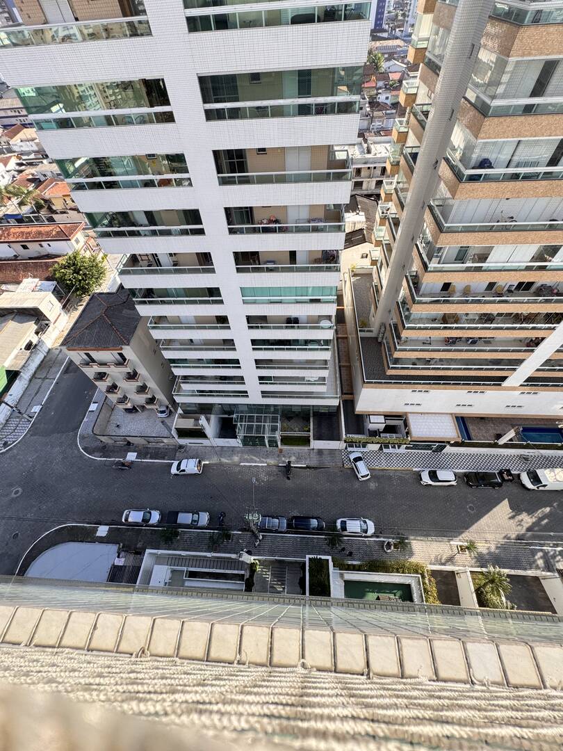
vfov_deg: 102.1
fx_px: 304
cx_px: 282
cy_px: 376
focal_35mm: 14
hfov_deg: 85.7
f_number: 2.2
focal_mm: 2.22
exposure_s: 1/379
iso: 40
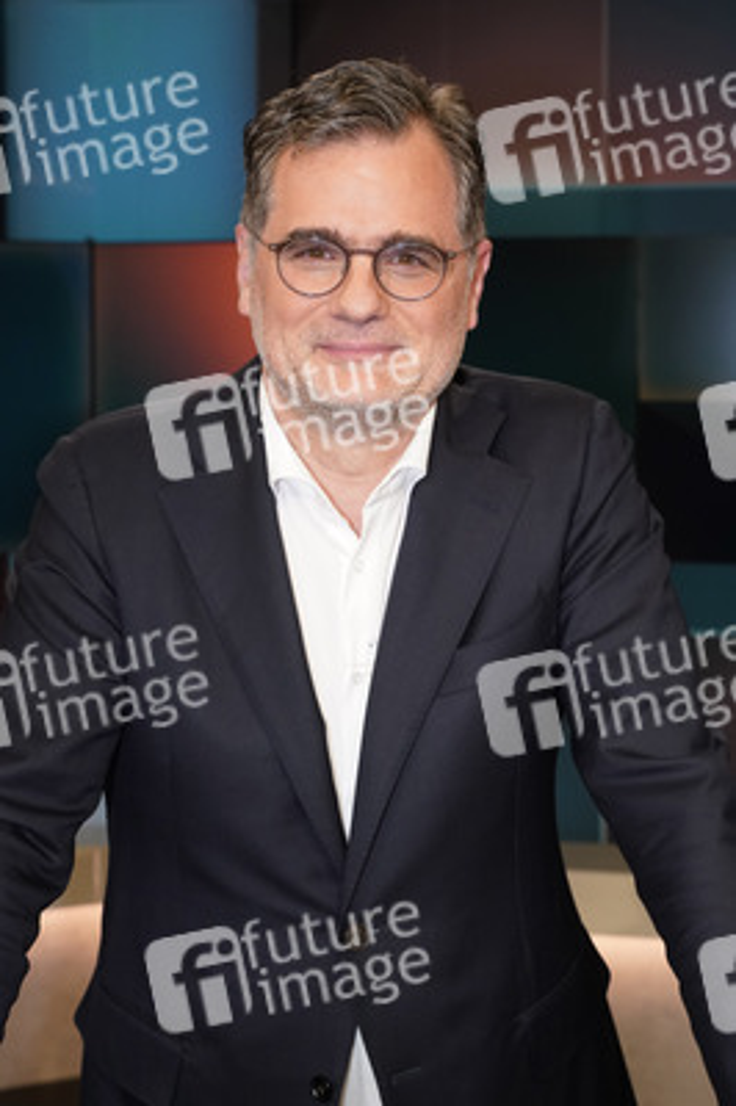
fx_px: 1413
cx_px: 368
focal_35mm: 46
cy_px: 553
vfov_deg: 42.8
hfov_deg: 29.2
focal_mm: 46
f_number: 5.6
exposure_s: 1/125
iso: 2000
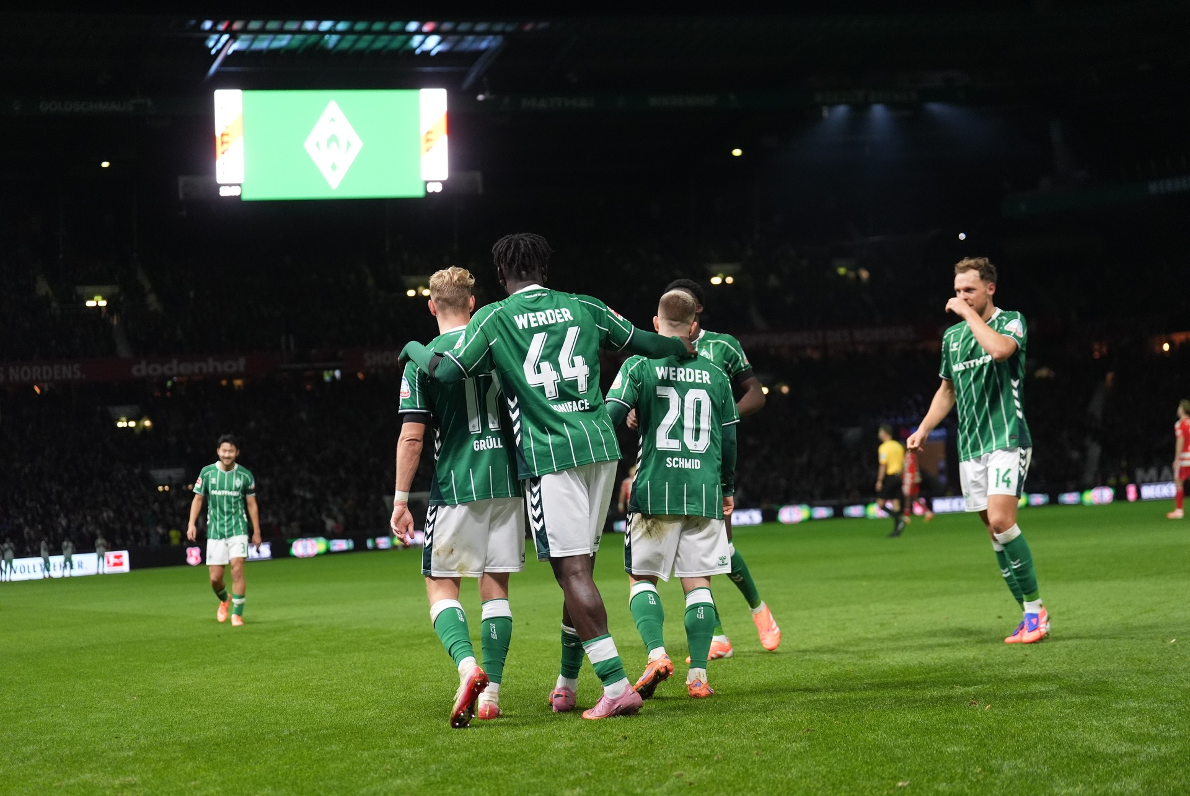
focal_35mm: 70
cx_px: 595
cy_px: 398
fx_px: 2316
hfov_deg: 28.8
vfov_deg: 19.5
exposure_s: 1/1250
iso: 3200
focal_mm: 70
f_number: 2.8
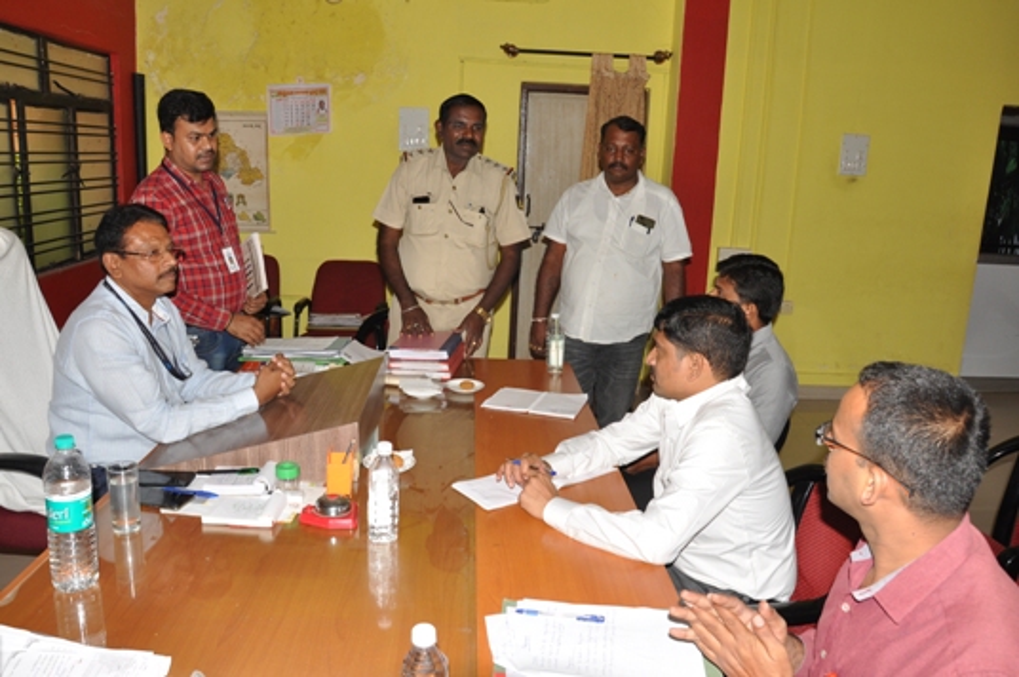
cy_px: 338
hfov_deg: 67.4
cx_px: 510
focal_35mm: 27
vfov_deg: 47.8
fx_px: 763
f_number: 8
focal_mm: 18
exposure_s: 1/125
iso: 400
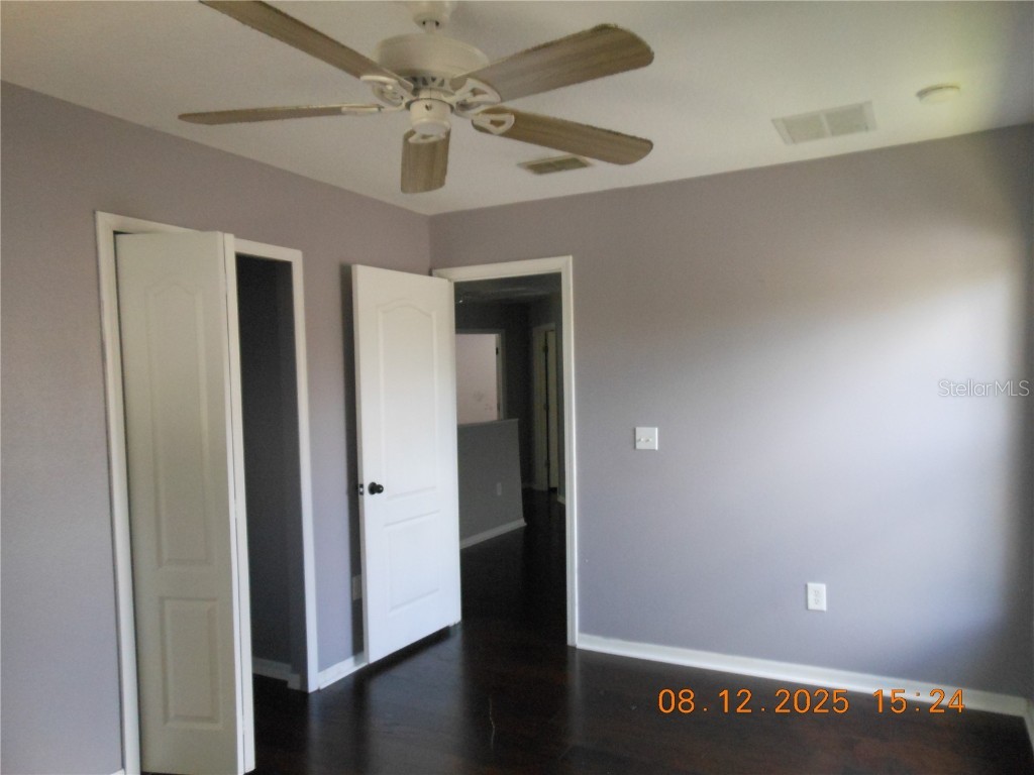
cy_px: 388
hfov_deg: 69.4
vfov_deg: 54.9
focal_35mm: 25
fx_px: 747
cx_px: 517
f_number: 3.2
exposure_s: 1/100
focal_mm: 4.5
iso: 400
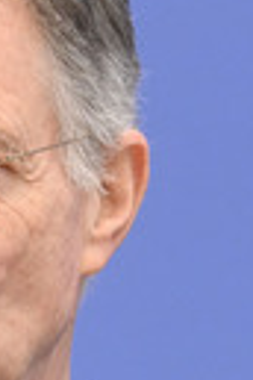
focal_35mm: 388
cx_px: -74
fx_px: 4090
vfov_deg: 5.3
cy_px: 356
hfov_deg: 3.5
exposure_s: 1/500
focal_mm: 125
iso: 5000
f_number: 5.6
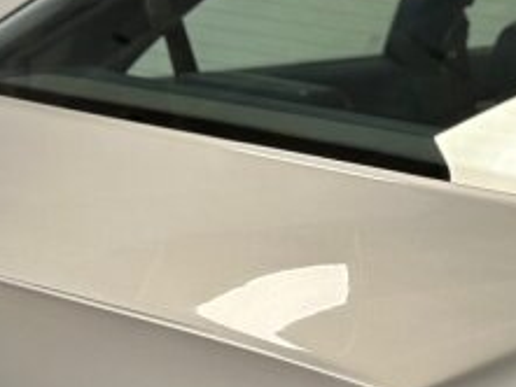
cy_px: 226
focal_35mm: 139
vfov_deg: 10.7
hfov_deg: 13.5
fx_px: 2073
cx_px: 728
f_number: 1.78
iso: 125
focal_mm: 6.86
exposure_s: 1/115
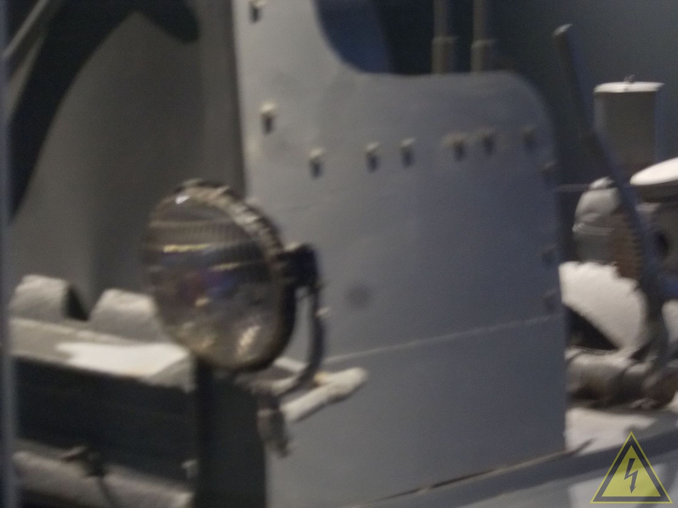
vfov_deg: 11.4
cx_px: 339
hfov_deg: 15.2
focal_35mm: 130
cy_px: 254
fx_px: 2546
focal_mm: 23
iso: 400
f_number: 6.5
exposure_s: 1/2.5
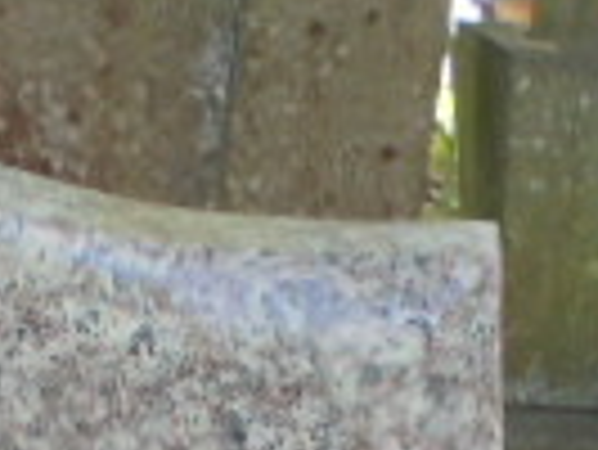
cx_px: -189
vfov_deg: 8.6
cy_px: 891
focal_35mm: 163
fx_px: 2818
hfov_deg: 11.8
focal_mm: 6.1
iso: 100
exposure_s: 1/80
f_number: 4
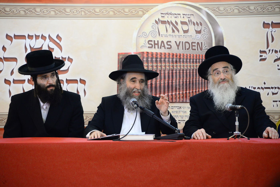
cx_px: 140
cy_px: 94
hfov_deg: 9.8
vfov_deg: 6.5
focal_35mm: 210
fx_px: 1633
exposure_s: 1/80
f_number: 5.6
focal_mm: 210
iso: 2500
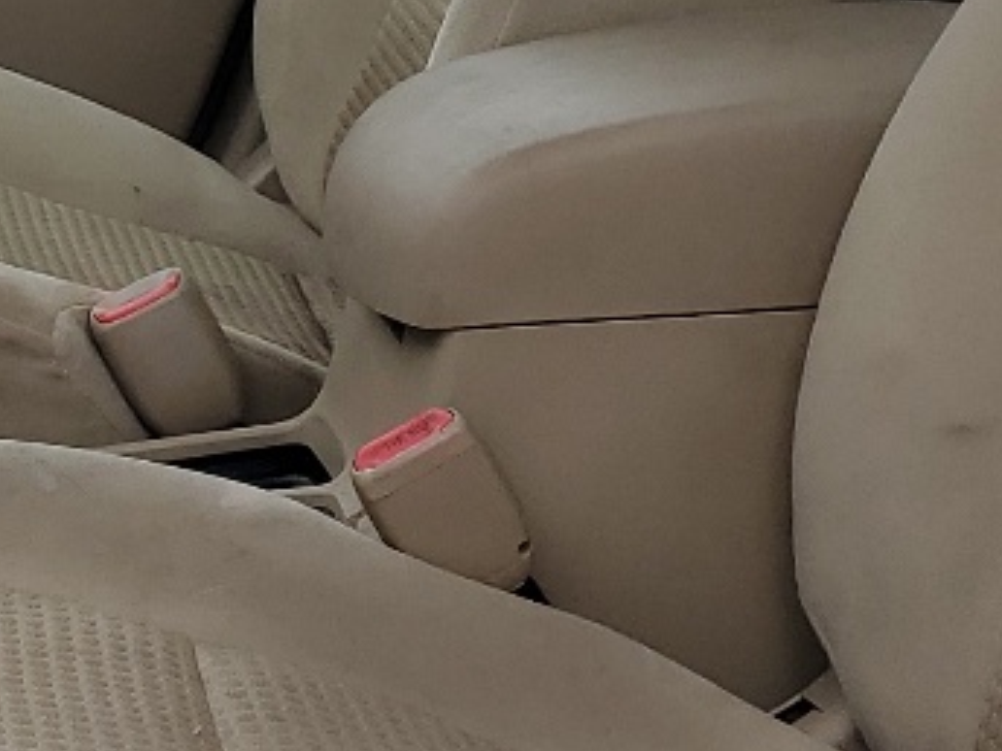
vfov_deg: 12.1
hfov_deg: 15.2
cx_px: -466
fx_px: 3502
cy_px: -12
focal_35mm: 121
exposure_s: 1/1111
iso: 50
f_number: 1.5
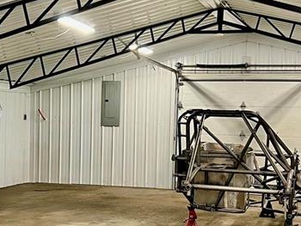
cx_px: 103
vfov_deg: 19.4
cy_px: 136
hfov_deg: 25.5
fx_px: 661
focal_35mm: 76
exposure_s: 1/60
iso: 100
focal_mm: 5.7
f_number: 1.5
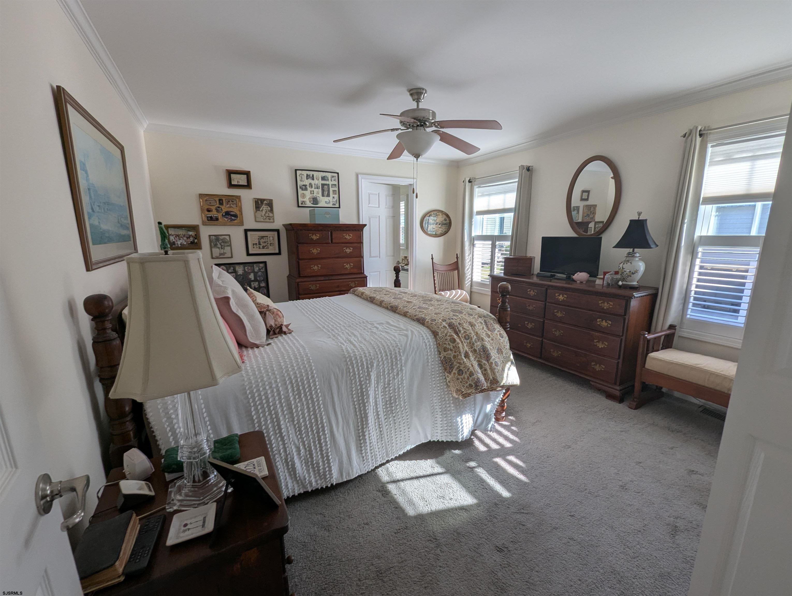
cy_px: 298
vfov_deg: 90.1
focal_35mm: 13
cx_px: 396
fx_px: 298
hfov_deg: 106.1
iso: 40
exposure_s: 1/203
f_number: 2.2
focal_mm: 1.95
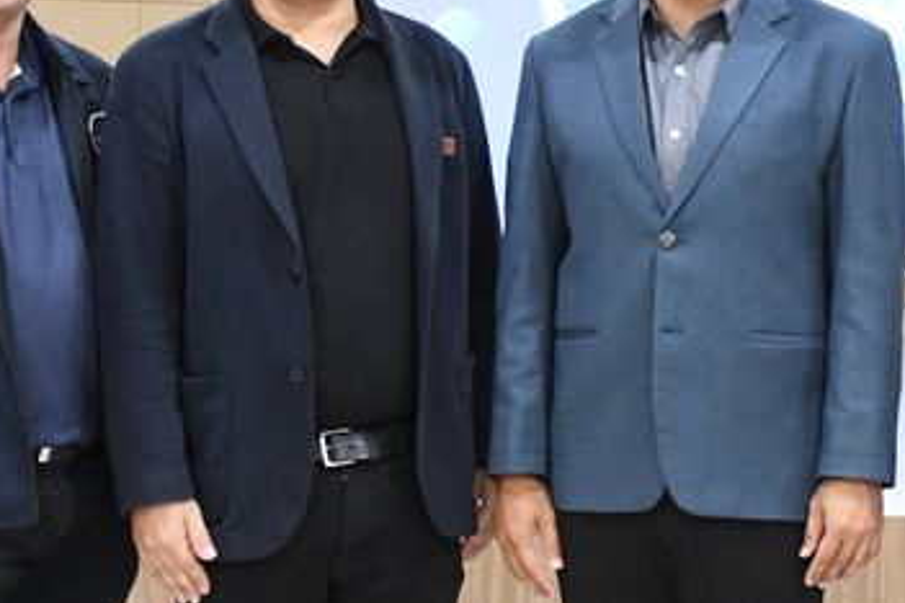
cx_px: 884
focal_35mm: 105
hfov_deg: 19.0
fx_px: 2639
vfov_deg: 13.0
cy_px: 406
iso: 3200
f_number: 4.5
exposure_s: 1/80
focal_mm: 24
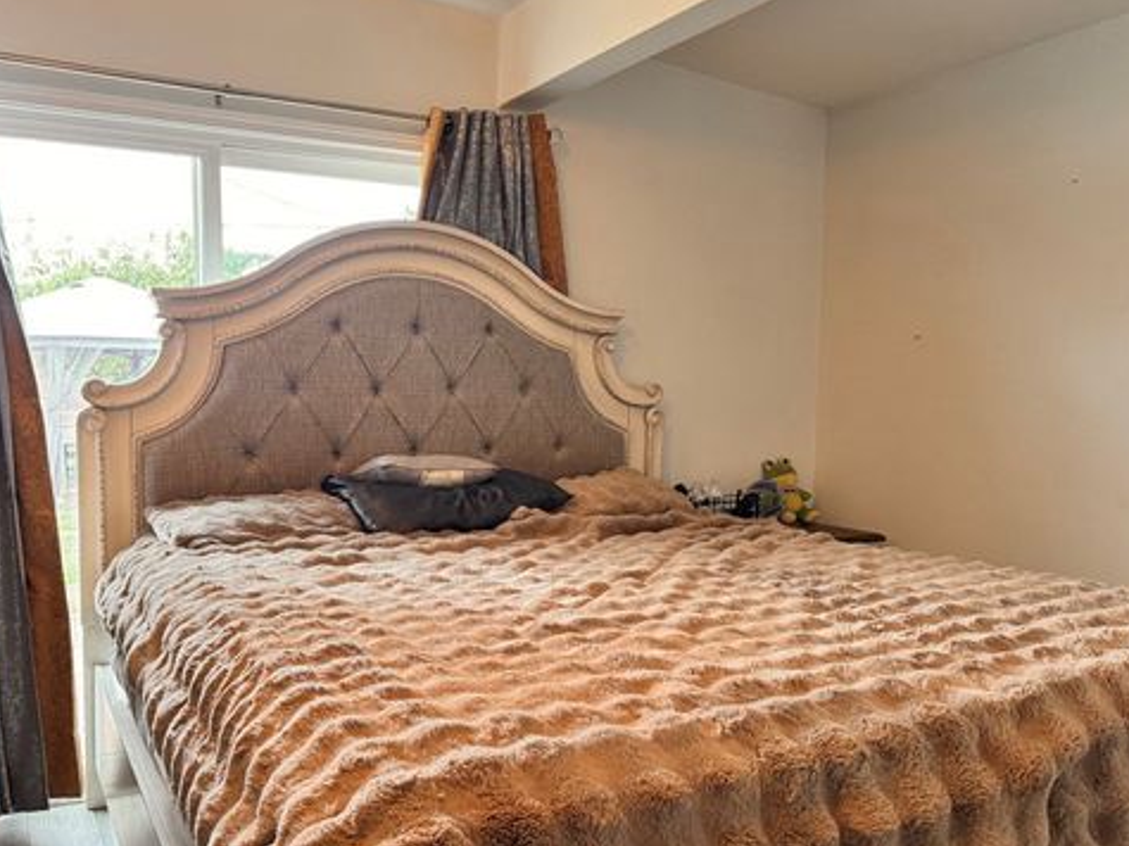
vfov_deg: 46.7
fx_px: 978
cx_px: 456
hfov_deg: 59.5
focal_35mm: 30
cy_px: 467
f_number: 1.78
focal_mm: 6.76
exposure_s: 1/60
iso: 250
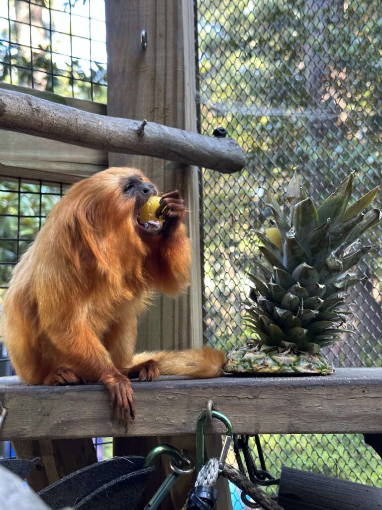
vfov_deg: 39.7
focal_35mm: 48
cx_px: 191
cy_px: 255
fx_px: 706
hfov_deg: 30.3
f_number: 1.78
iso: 100
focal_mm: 6.86
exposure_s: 1/60
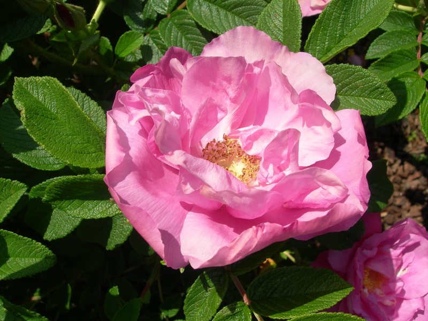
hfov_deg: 49.0
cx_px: 214
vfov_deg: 37.7
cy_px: 160
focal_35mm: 38
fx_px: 470
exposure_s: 1/585
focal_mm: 7.8
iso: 50
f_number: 4.8
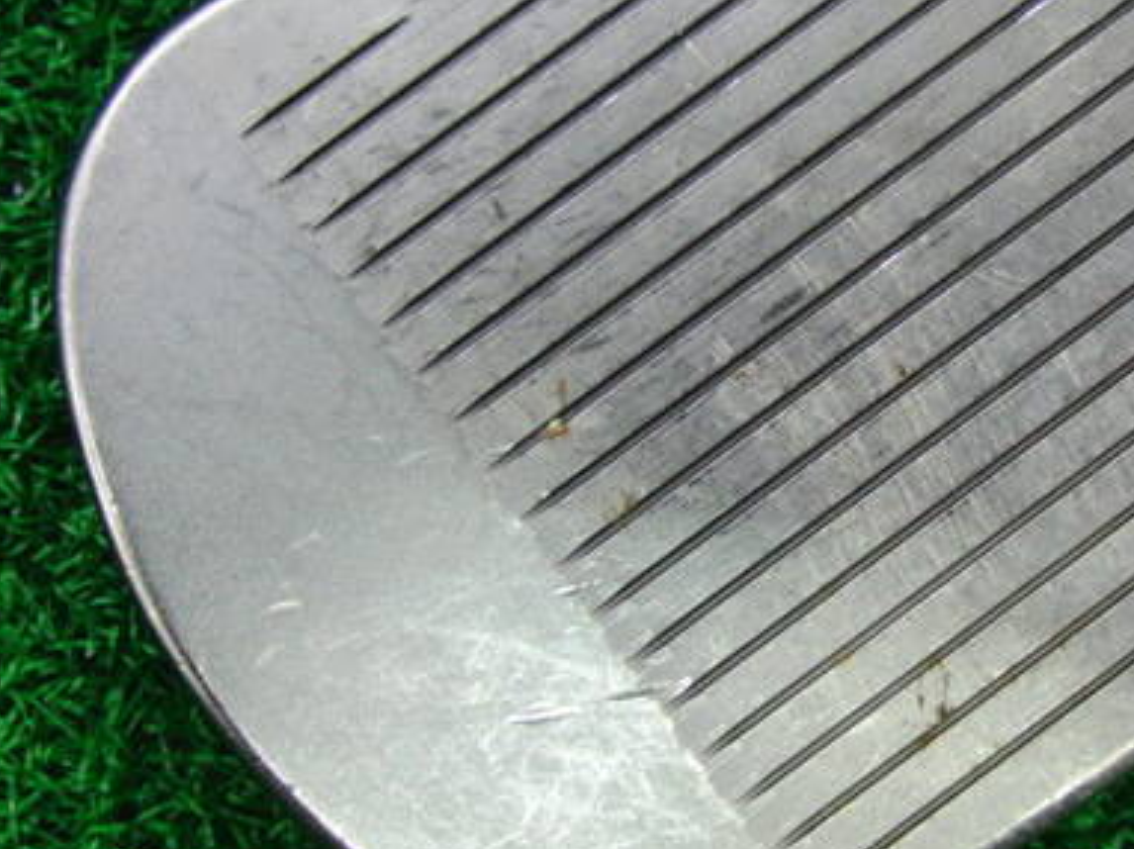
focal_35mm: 62
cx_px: 902
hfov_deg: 30.5
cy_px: 344
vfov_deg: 23.6
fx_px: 2030
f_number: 3.6
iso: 400
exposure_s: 1/40
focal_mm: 6.42
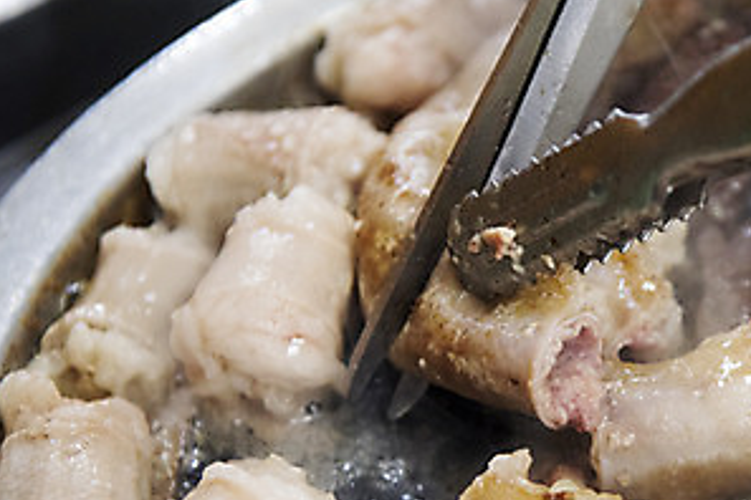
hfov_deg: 16.2
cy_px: 379
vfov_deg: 10.9
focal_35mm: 125
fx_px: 2607
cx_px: 666
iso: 1600
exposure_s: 1/125
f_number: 4
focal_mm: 62
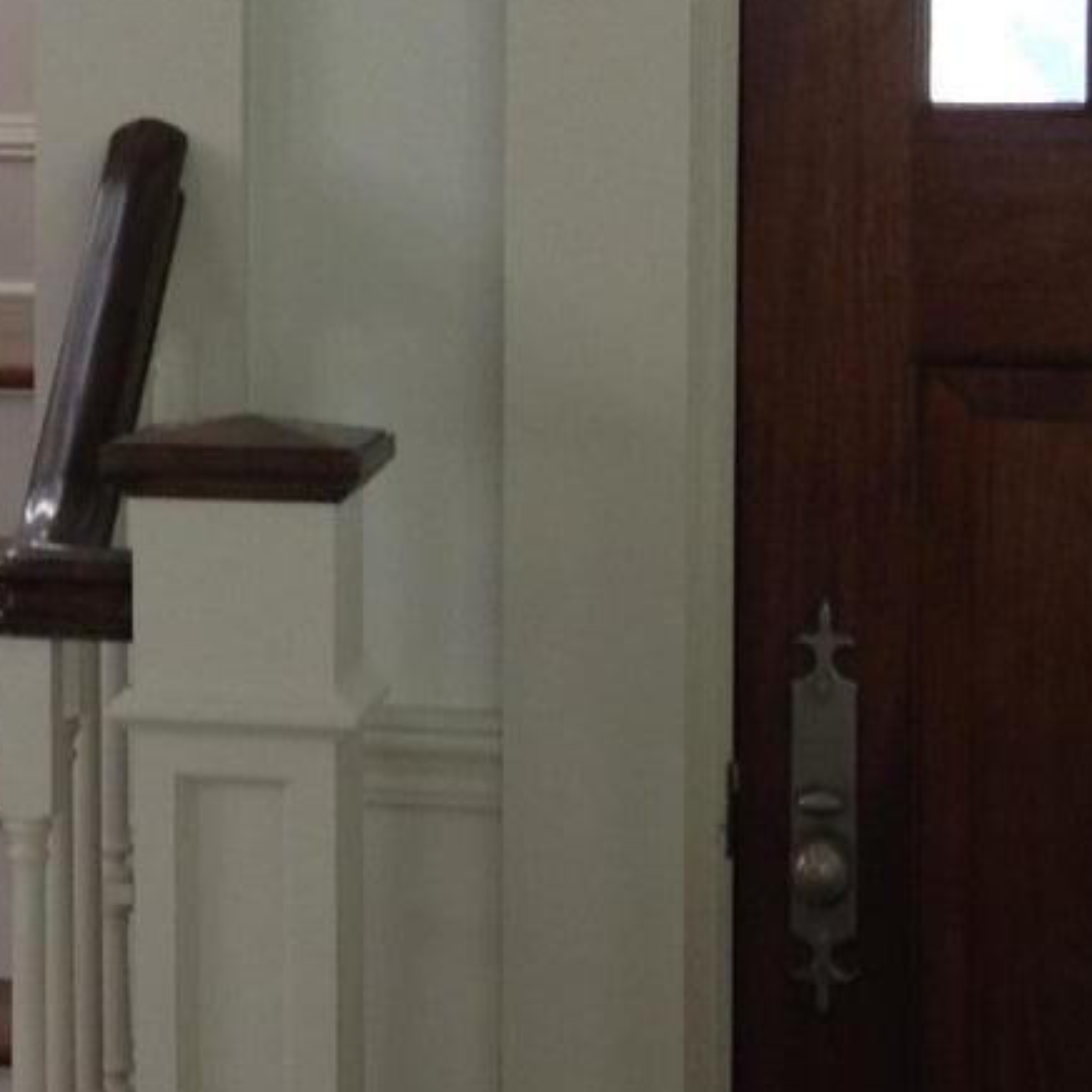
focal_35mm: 142
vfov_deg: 12.2
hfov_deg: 11.6
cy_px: 218
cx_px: -699
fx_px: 5068
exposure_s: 1/24
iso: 64
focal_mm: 4.28
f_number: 2.4
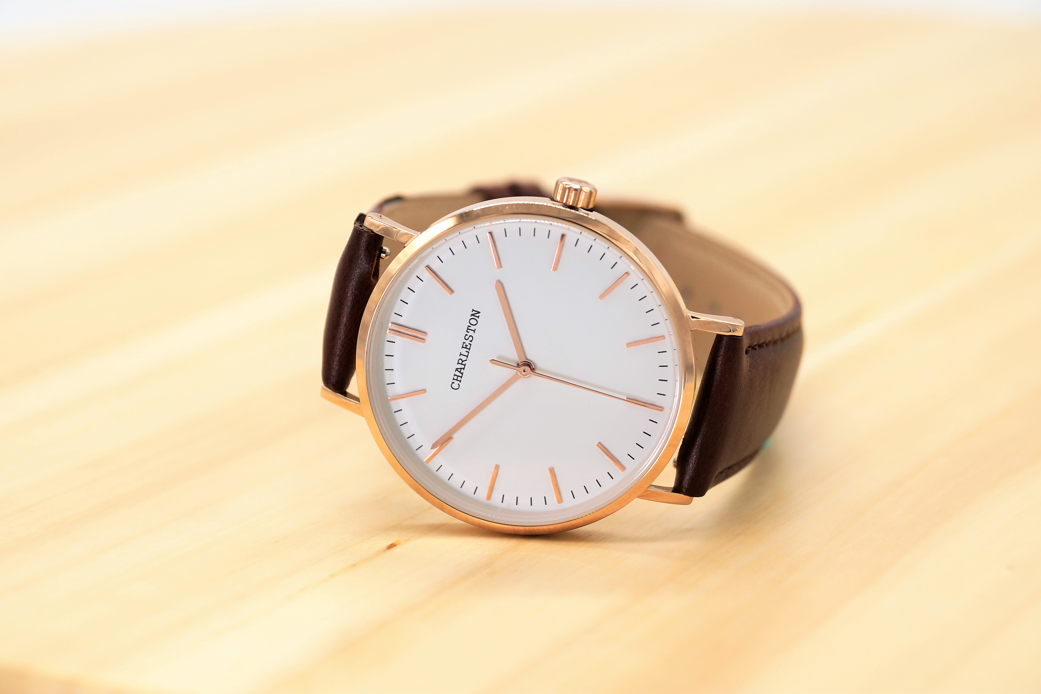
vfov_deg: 12.1
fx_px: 3267
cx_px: 524
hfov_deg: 18.1
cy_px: 346
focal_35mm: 113
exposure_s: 1/160
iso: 100
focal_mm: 75
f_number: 5.6
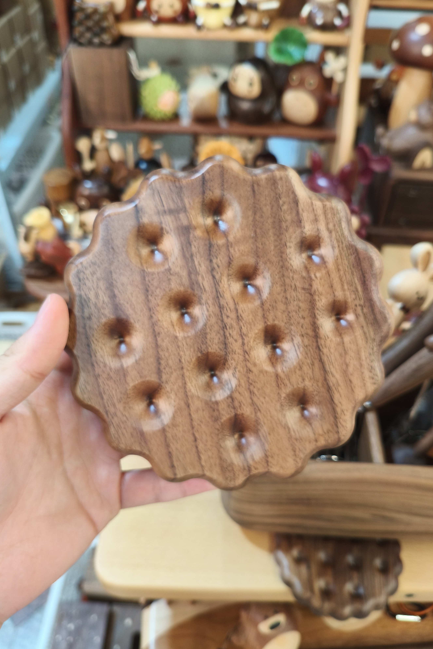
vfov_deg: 65.5
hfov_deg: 46.3
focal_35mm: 28
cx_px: 236
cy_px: 325
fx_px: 505
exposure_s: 1/100
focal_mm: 4.94
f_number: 1.5
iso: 400
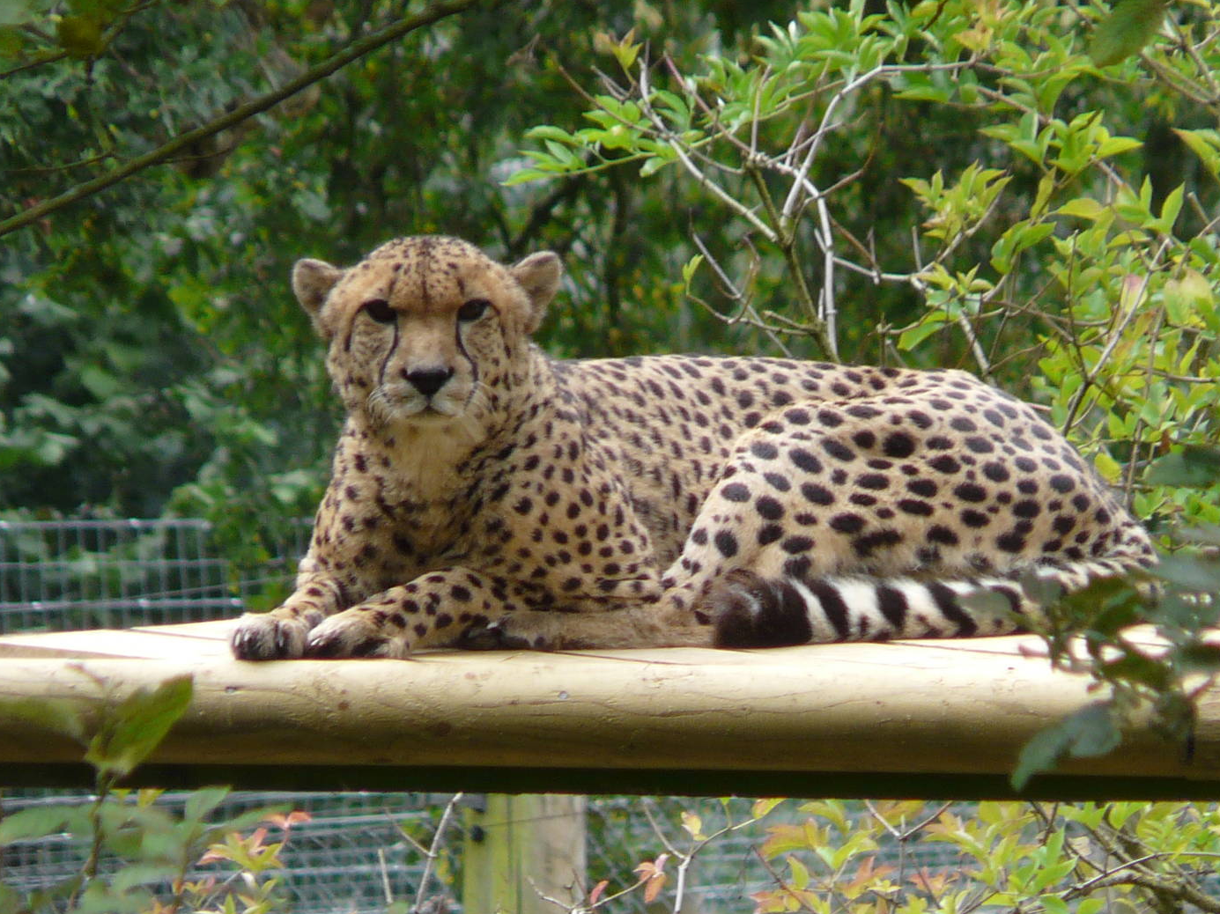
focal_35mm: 921
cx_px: 694
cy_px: 424
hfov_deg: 2.2
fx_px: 32451
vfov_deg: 1.6
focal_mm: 82.1
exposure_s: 1/125
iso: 100
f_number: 4.2
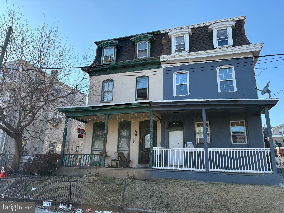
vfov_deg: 53.1
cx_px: 142
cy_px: 106
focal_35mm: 26
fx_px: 213
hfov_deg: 67.3
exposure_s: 1/1484
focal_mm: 5.96
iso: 64
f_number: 1.6
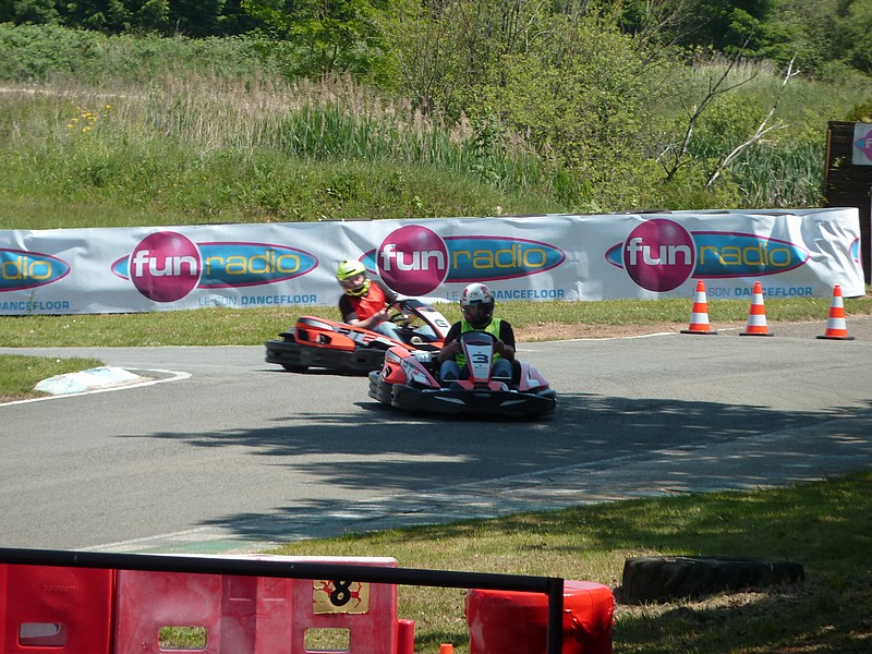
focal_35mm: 300
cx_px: 436
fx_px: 7557
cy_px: 327
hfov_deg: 6.6
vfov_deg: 5.0
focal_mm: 49.2
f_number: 4.9
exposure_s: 1/250
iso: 80
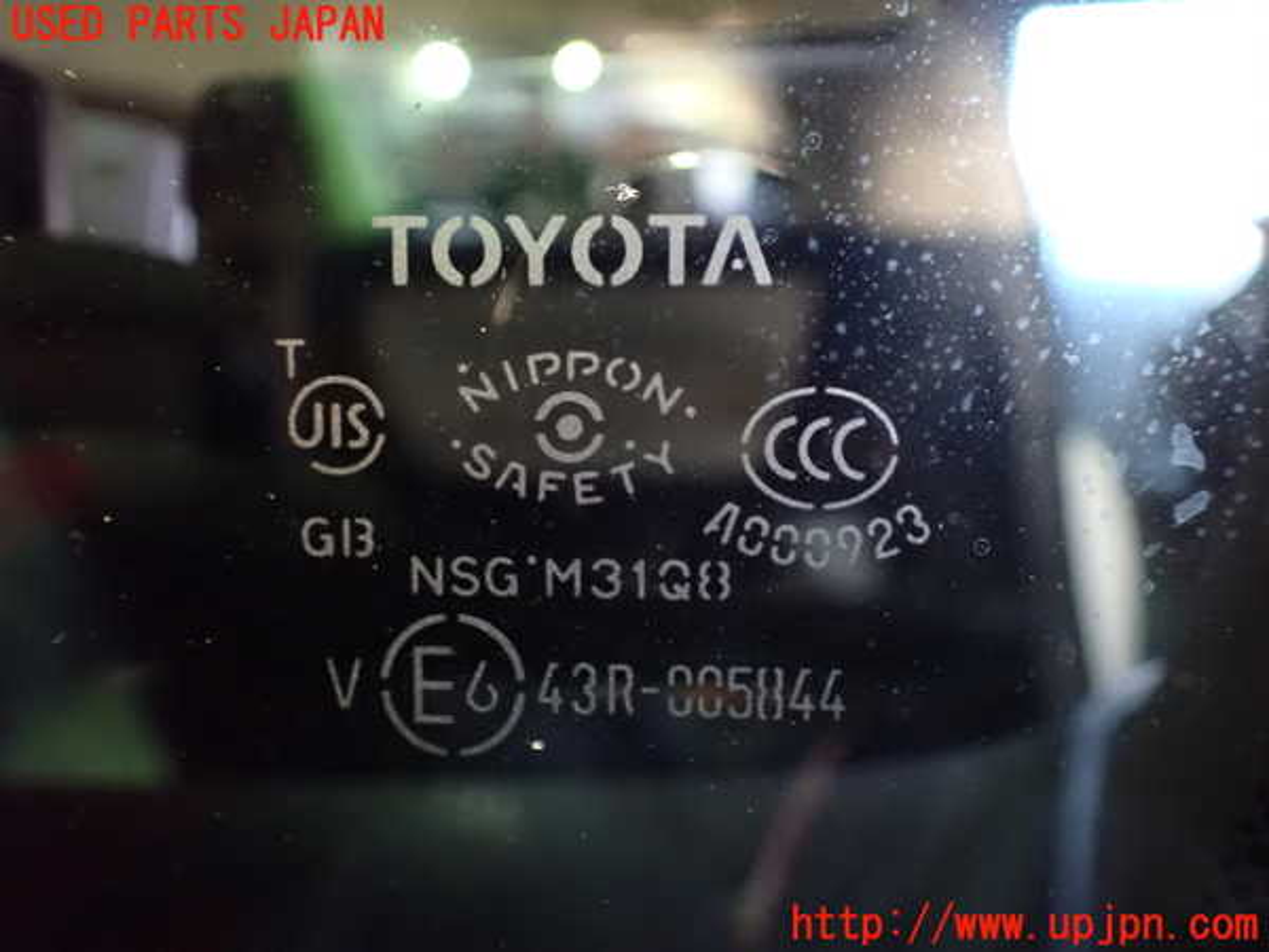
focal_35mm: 30
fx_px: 1100
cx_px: 634
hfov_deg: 60.0
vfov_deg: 46.8
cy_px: 476
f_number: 2.3
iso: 1600
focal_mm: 5.4
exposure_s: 1/13
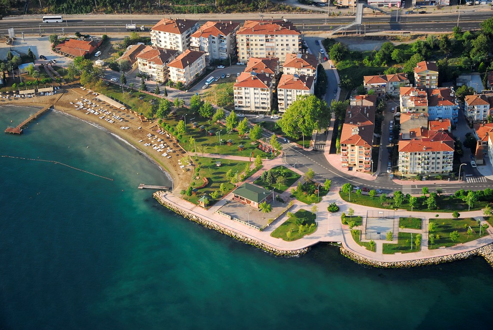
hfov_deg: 26.0
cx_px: 246
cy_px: 165
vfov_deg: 17.5
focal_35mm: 78
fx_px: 1070
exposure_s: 1/250
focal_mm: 52
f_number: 5.6
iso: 200
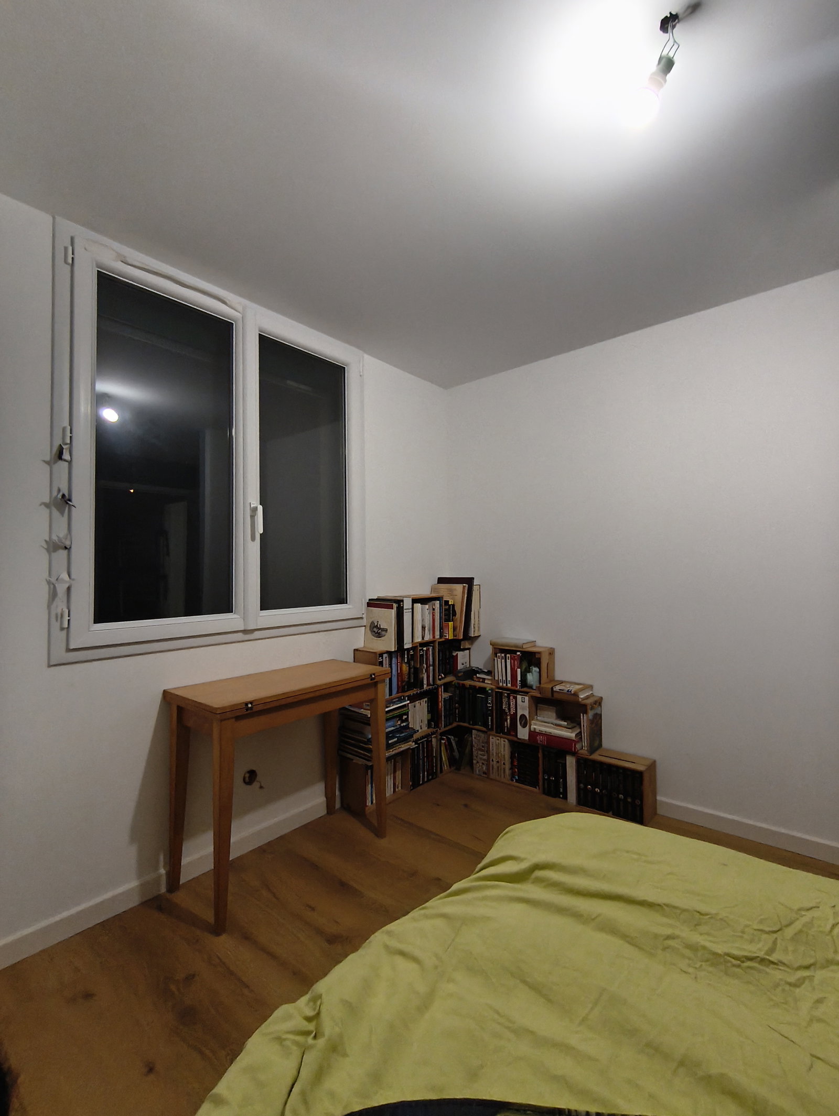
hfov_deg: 81.8
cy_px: 558
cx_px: 420
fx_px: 484
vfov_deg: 98.1
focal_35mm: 15
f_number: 2.2
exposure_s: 1/33.3
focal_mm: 1.65
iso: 400
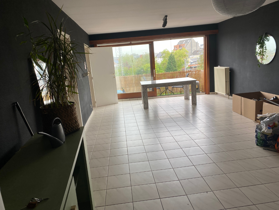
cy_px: 105
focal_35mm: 26
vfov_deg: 53.1
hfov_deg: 67.3
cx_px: 140
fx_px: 210
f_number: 1.8
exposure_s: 1/193
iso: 32
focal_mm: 4.25
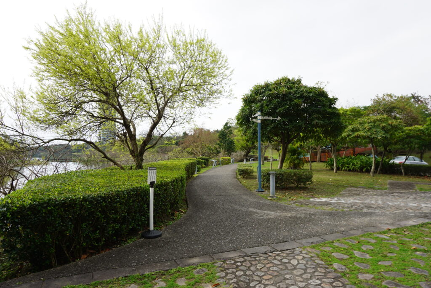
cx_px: 216
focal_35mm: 24
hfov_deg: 73.7
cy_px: 144
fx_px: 287
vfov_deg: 53.2
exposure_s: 1/80
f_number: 8
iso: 100
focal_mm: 16
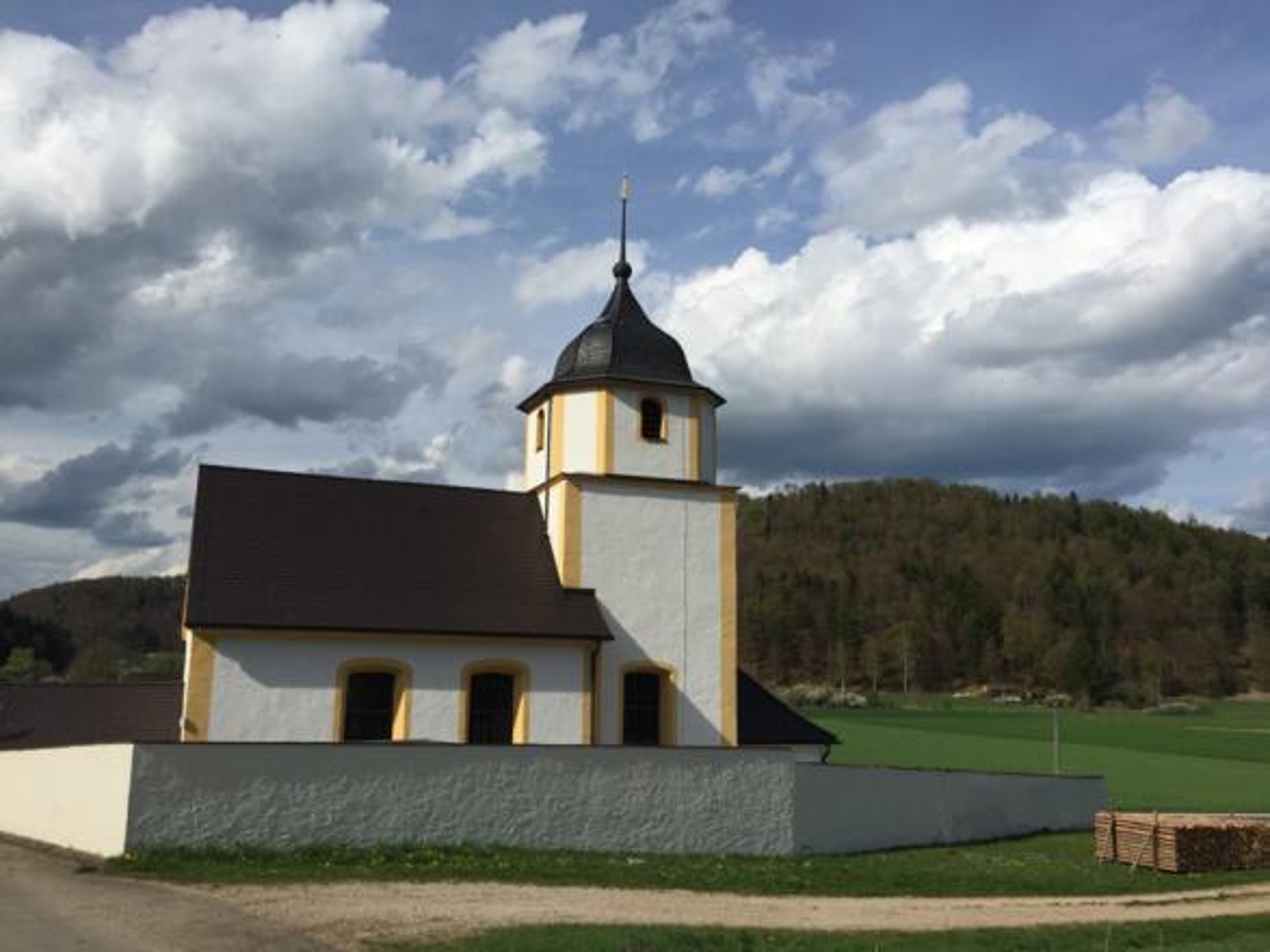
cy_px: 476
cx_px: 635
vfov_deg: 48.2
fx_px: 1064
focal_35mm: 29
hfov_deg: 61.7
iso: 32
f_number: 2.2
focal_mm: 4.15
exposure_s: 1/3597
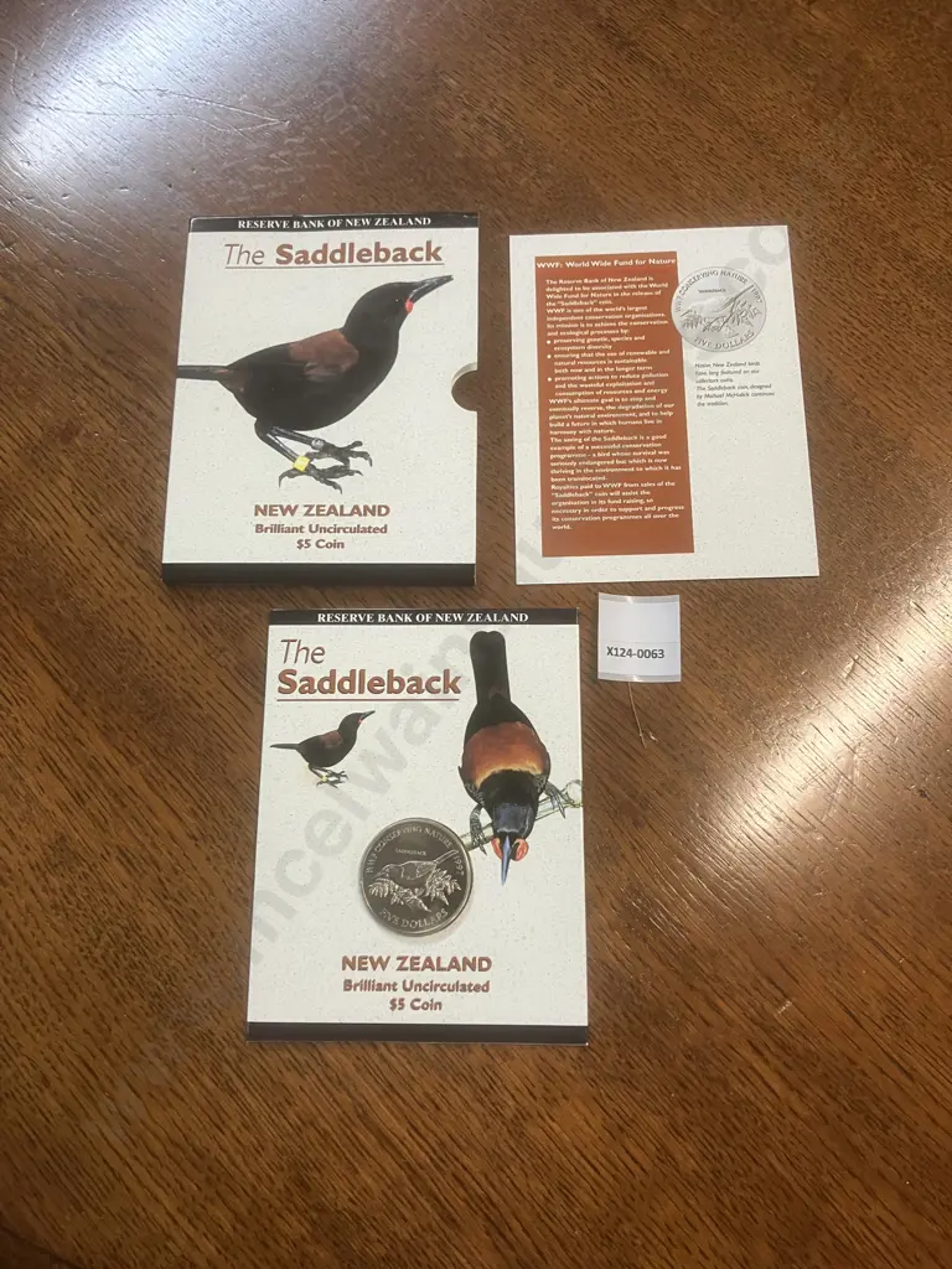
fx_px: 1027
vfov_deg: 63.4
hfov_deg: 49.7
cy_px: 634
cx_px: 476
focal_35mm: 28
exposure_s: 1/50
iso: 80
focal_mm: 3.99
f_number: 1.8
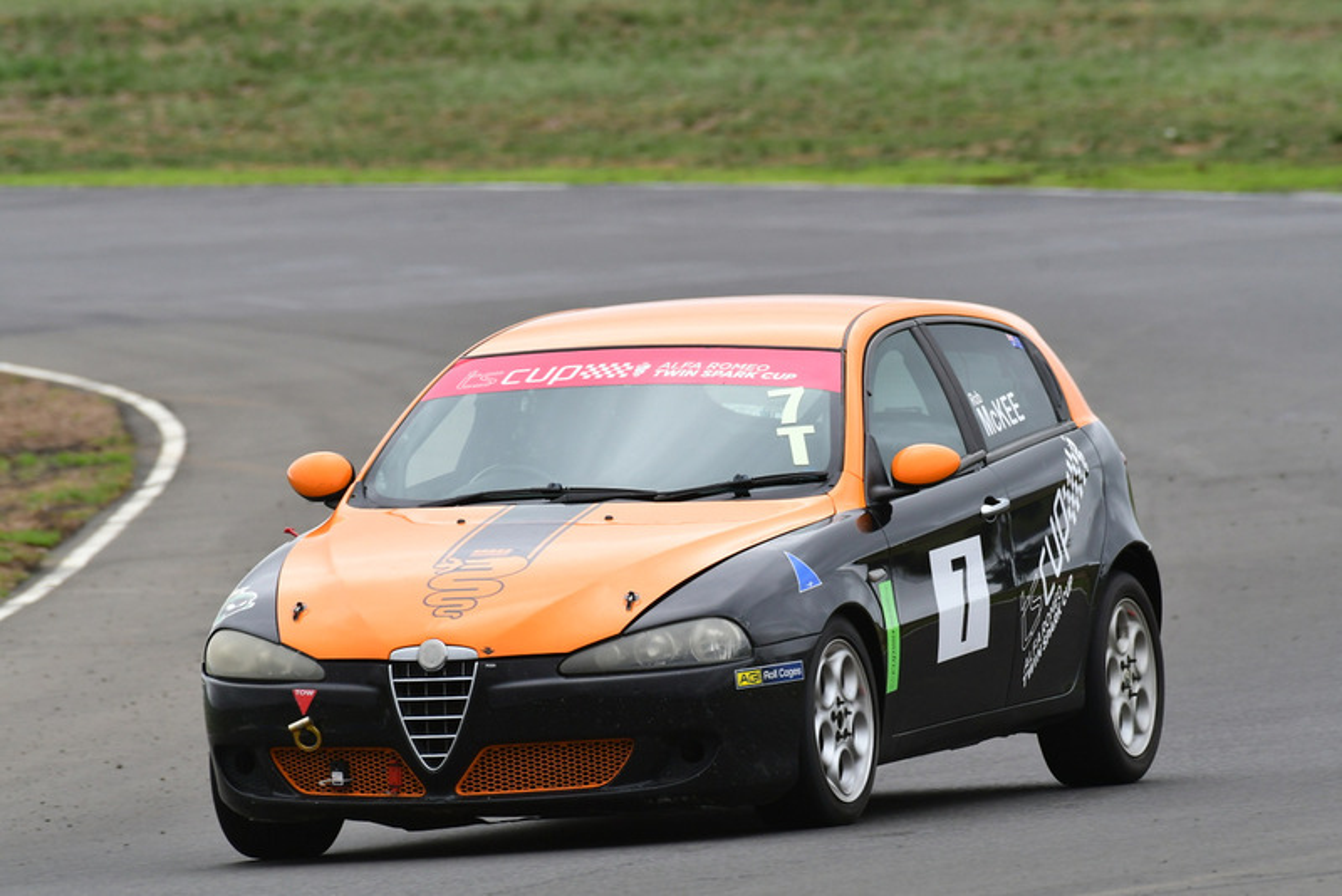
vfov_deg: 1.8
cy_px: 448
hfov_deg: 2.7
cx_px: 671
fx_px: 27967
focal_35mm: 750
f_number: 10
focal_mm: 500
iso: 640
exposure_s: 1/640
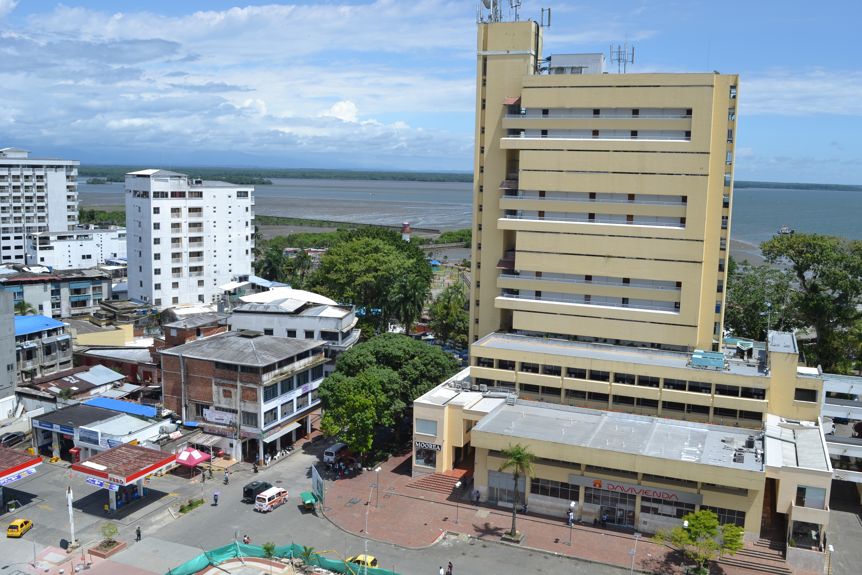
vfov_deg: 40.0
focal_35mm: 33
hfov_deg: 57.2
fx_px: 790
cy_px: 288
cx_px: 431
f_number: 8
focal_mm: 22
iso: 100
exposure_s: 1/250
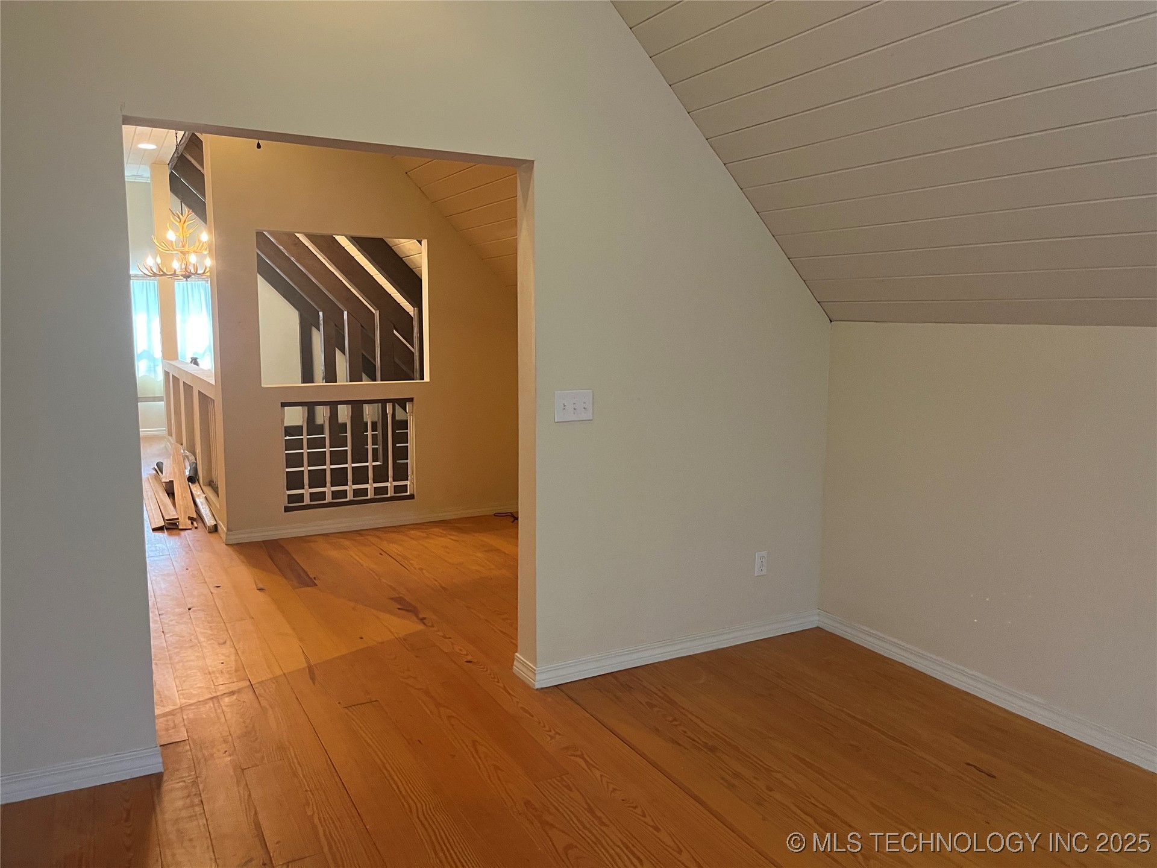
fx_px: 869
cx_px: 578
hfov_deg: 67.3
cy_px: 434
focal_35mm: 26
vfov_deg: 53.1
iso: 400
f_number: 1.6
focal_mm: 5.1
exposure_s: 1/60
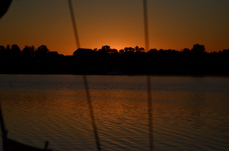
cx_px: 114
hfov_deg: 19.5
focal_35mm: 105
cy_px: 76
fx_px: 666
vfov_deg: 13.0
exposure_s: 1/8000
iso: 280
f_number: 4.5
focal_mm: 70
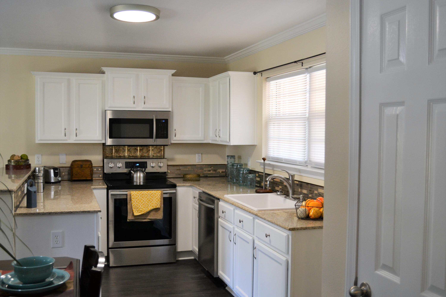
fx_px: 446
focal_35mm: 36
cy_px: 148
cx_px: 223
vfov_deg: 36.9
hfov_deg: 53.1
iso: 450
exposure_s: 1/60
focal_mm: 24
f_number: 4
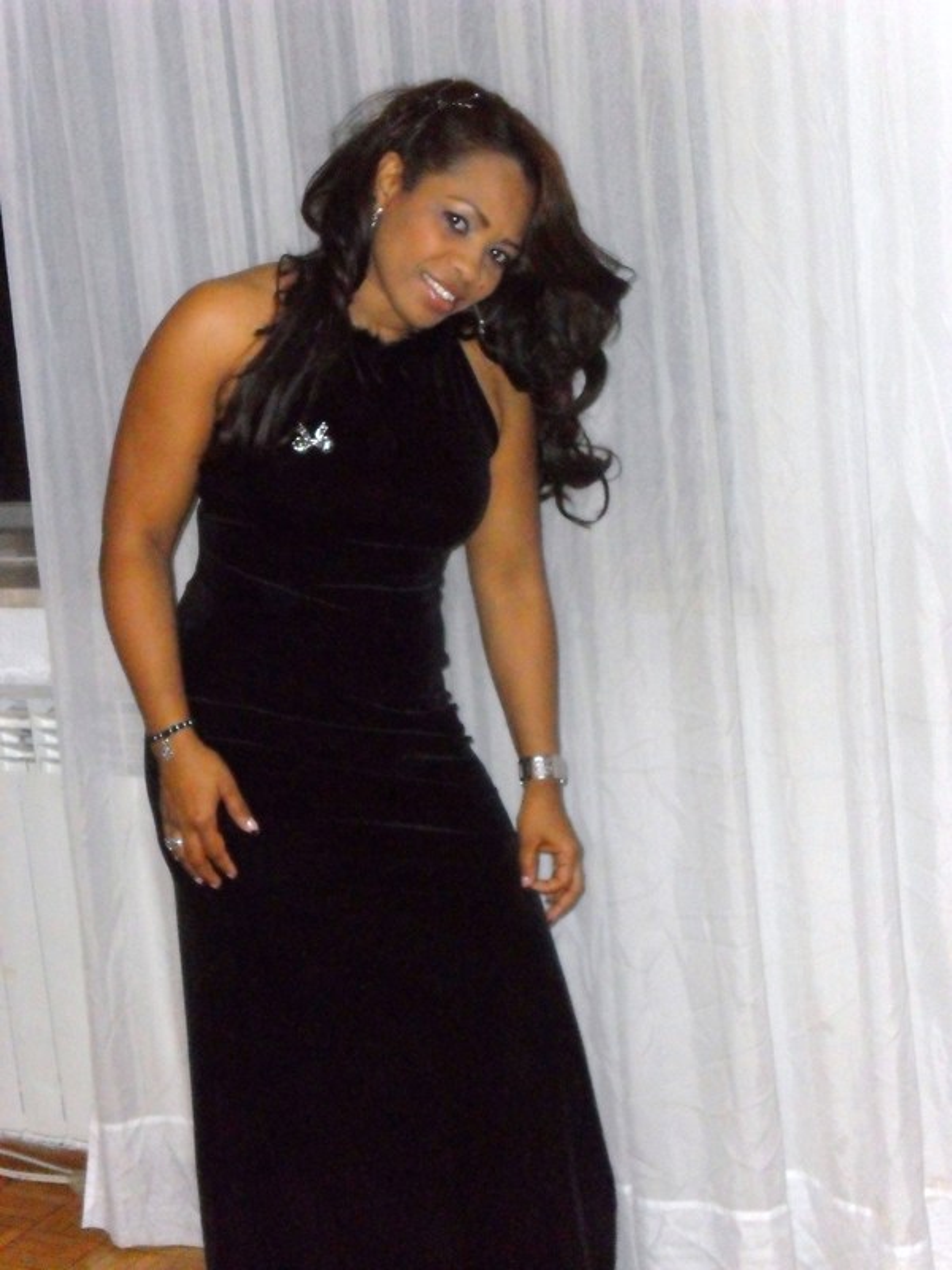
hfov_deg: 23.3
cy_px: 635
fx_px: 2310
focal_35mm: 63
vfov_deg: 30.7
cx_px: 476
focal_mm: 11.2
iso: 400
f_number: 5.6
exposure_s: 1/60
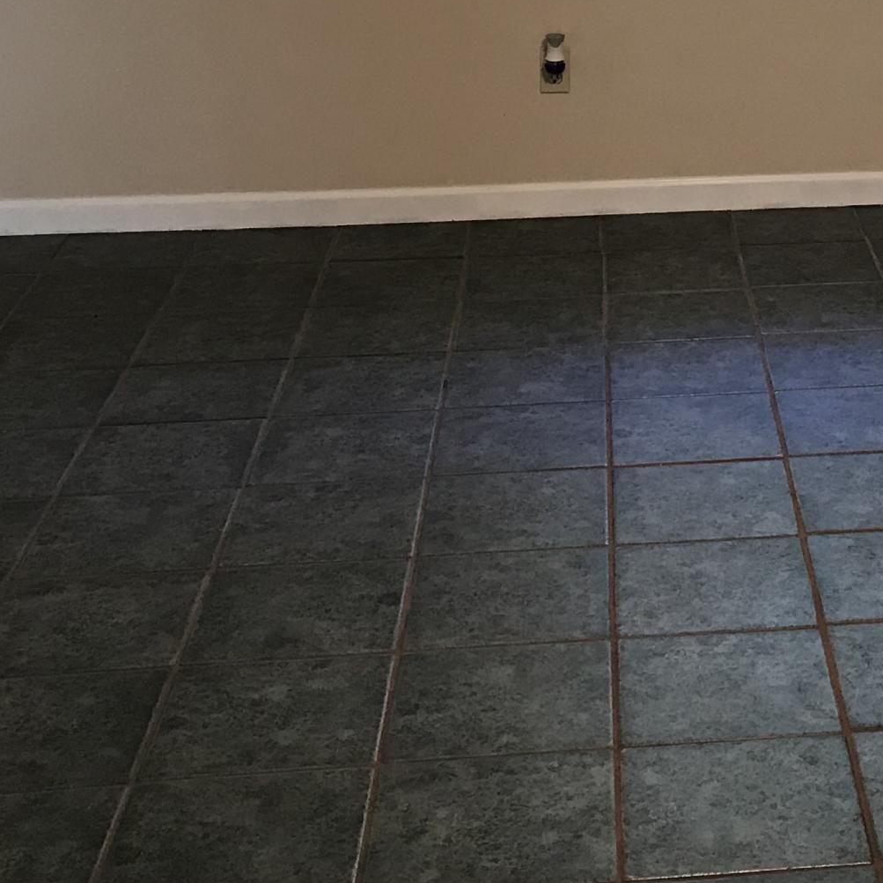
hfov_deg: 22.4
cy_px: -20
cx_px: 898
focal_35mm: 74
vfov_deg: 22.4
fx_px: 2136
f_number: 1.8
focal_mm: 3.99
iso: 40
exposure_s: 1/17
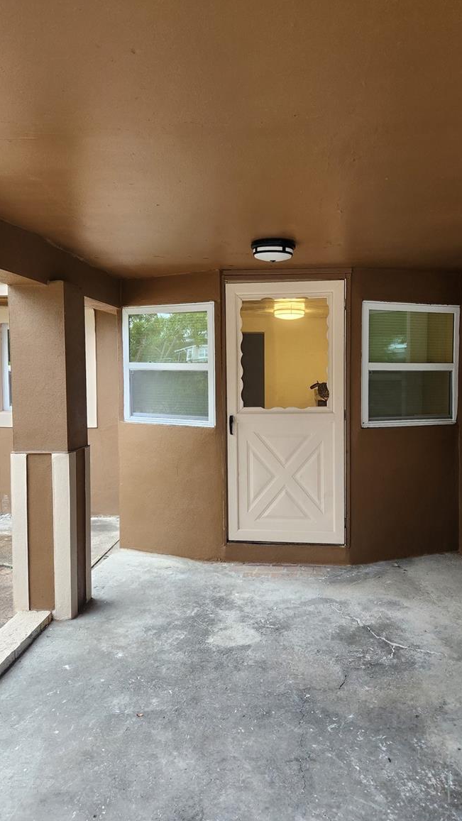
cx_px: 261
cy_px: 401
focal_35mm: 26
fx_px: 566
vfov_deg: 71.9
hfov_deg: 44.3
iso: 200
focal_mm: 5.4
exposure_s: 1/180
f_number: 1.8
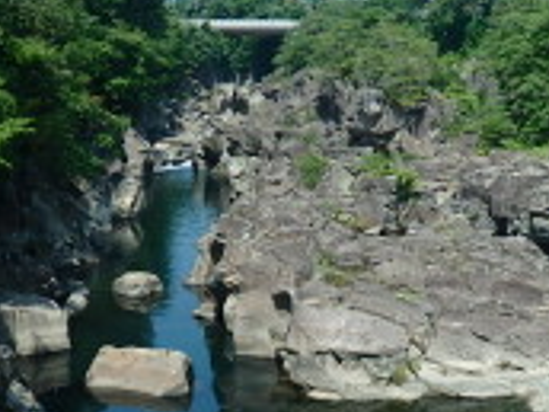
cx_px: 345
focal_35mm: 65
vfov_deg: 22.5
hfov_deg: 29.7
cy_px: 156
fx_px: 1031
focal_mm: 4.5
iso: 125
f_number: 8.7
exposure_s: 1/160
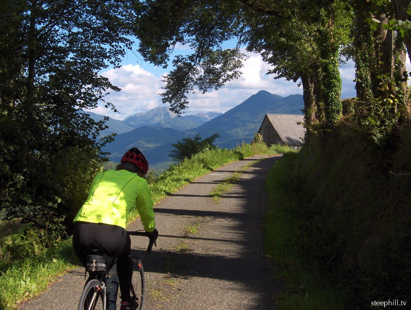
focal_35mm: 55
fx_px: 654
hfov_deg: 34.9
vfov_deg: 26.6
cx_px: 206
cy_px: 155
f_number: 5.4
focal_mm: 11.4
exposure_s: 1/364
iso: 100
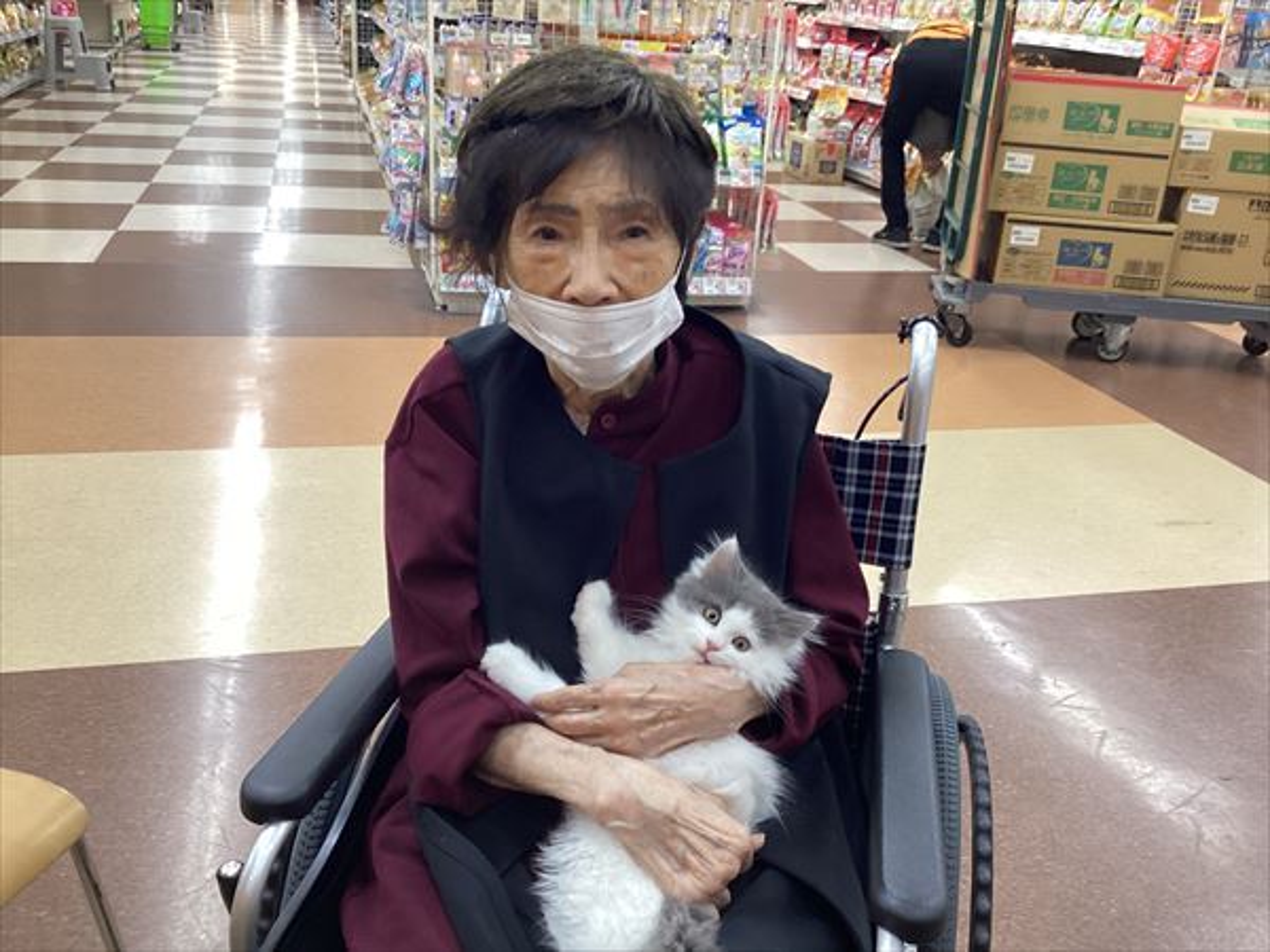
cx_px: 635
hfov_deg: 58.4
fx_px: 1137
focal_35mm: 31
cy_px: 476
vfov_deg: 45.4
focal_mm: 3.3
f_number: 2.4
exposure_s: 1/60
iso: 200
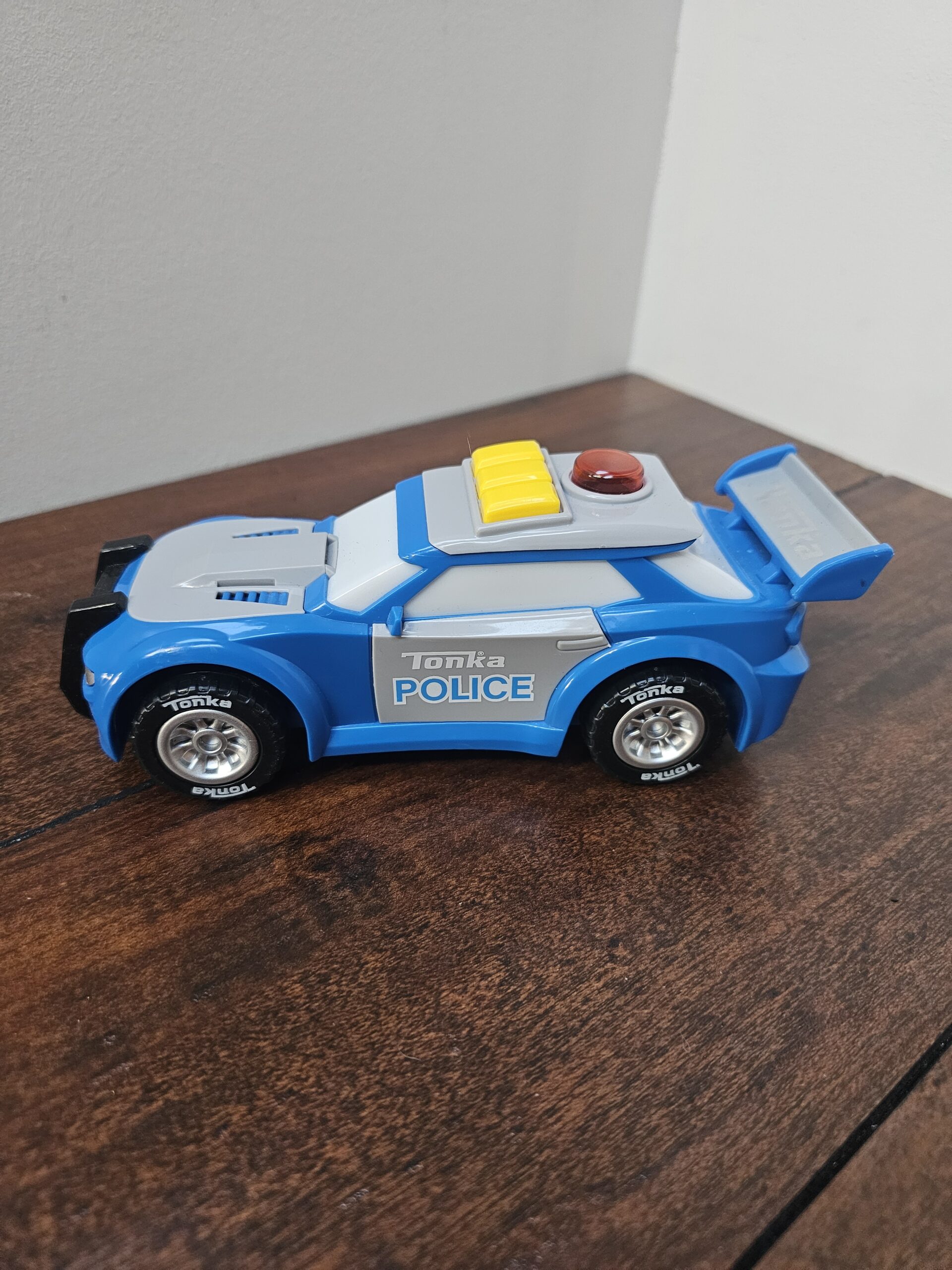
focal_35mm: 23
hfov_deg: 58.9
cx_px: 476
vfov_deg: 73.9
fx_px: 843
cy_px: 635
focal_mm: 6.3
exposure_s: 1/120
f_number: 1.7
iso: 640
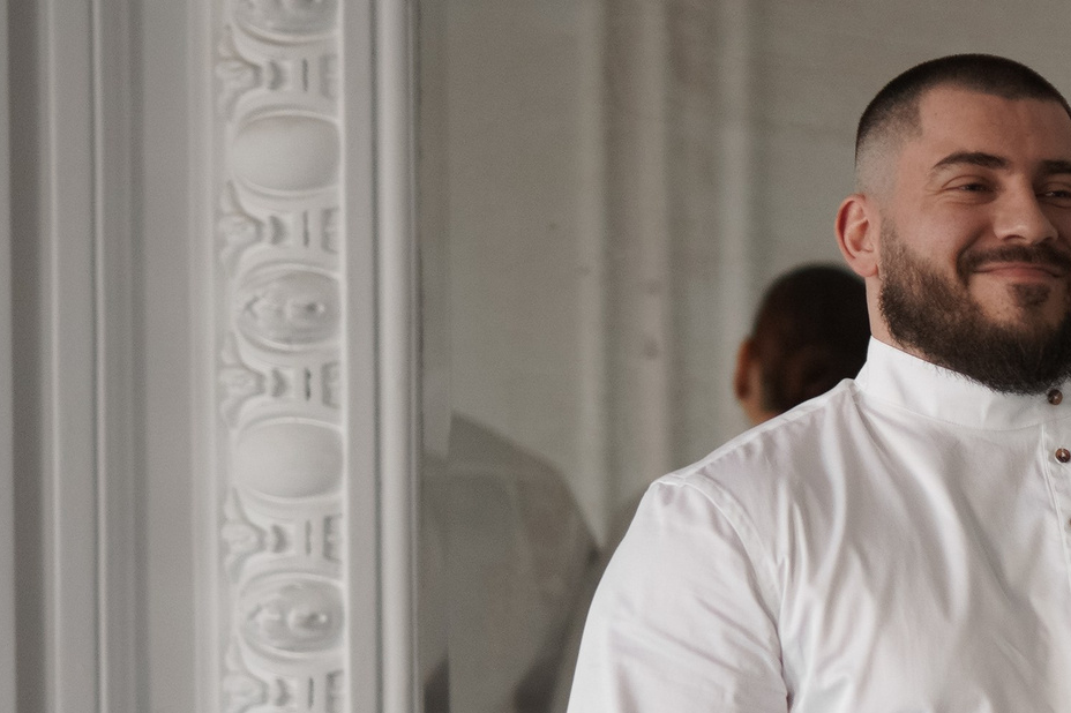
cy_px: 754
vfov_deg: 9.8
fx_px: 4104
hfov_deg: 14.4
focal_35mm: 138
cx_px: 1313
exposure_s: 1/400
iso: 640
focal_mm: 50
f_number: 1.4
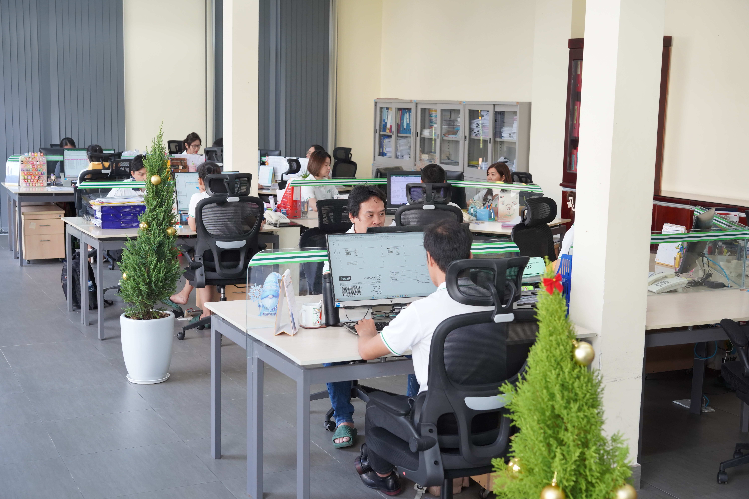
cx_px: 374
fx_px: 990
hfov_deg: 41.4
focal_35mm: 48
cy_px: 250
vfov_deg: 28.3
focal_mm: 47.6
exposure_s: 1/160
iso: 1600
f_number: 5.6
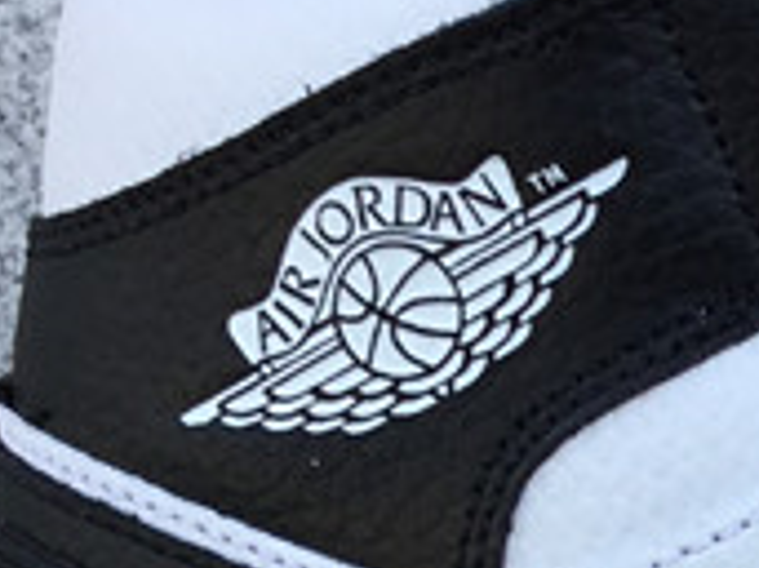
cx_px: 1296
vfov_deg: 8.8
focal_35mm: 163
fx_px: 3571
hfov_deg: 11.4
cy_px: 930
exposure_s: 1/236
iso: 25
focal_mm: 3.3
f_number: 2.4
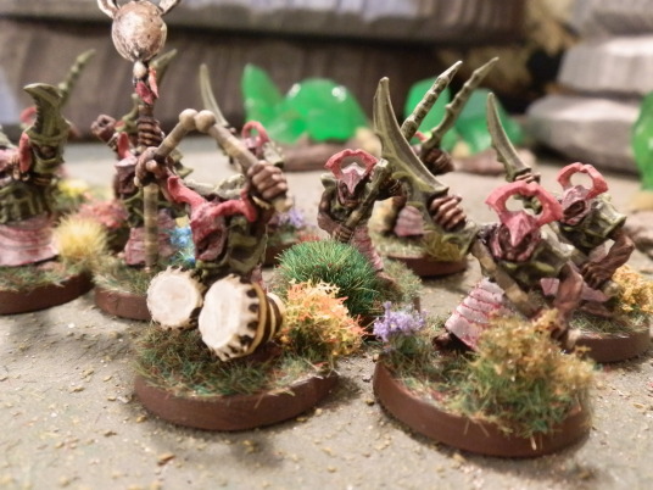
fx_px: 528
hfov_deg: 63.4
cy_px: 245
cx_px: 326
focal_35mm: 28
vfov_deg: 49.7
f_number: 3.1
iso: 400
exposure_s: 1/40
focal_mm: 5
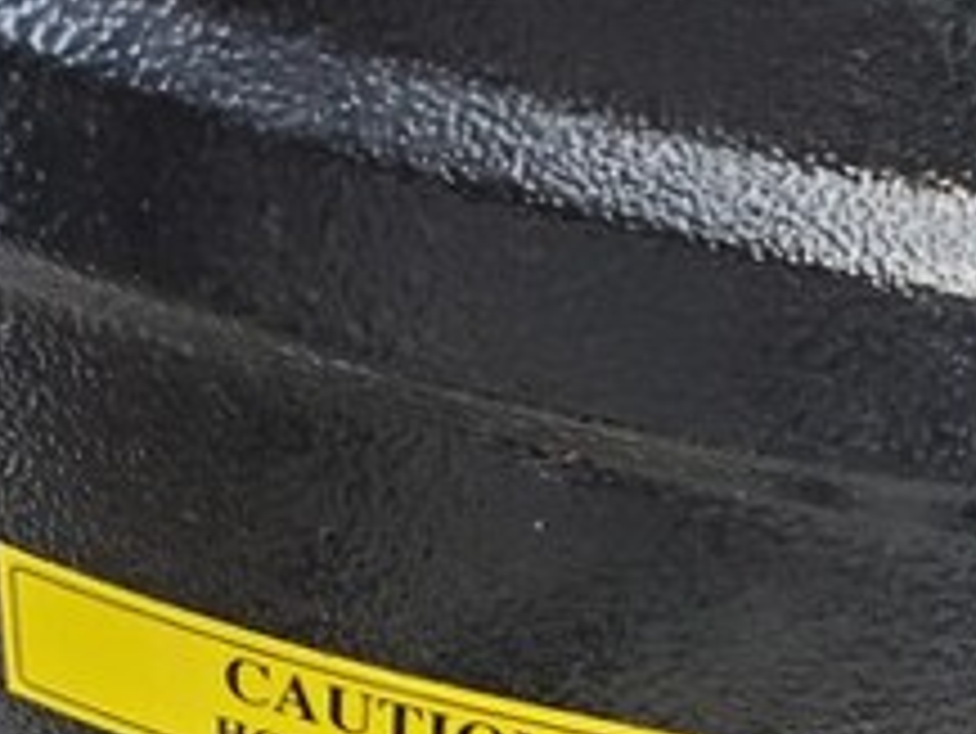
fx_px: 2059
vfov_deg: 18.5
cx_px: 972
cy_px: 1013
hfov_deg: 25.4
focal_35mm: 73
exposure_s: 1/100
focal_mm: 4.3
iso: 320
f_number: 2.4
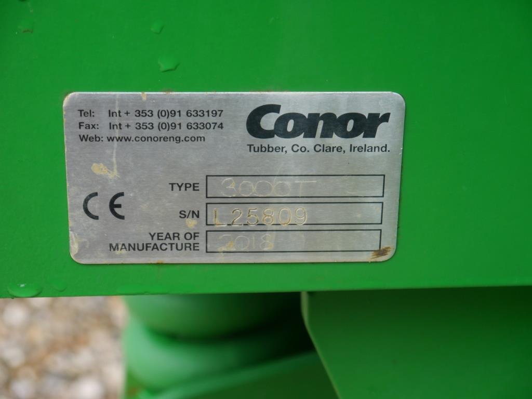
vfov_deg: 17.6
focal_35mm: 84
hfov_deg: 23.3
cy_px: 200
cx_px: 266
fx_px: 1291
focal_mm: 42
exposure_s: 1/80
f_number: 5.6
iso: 320
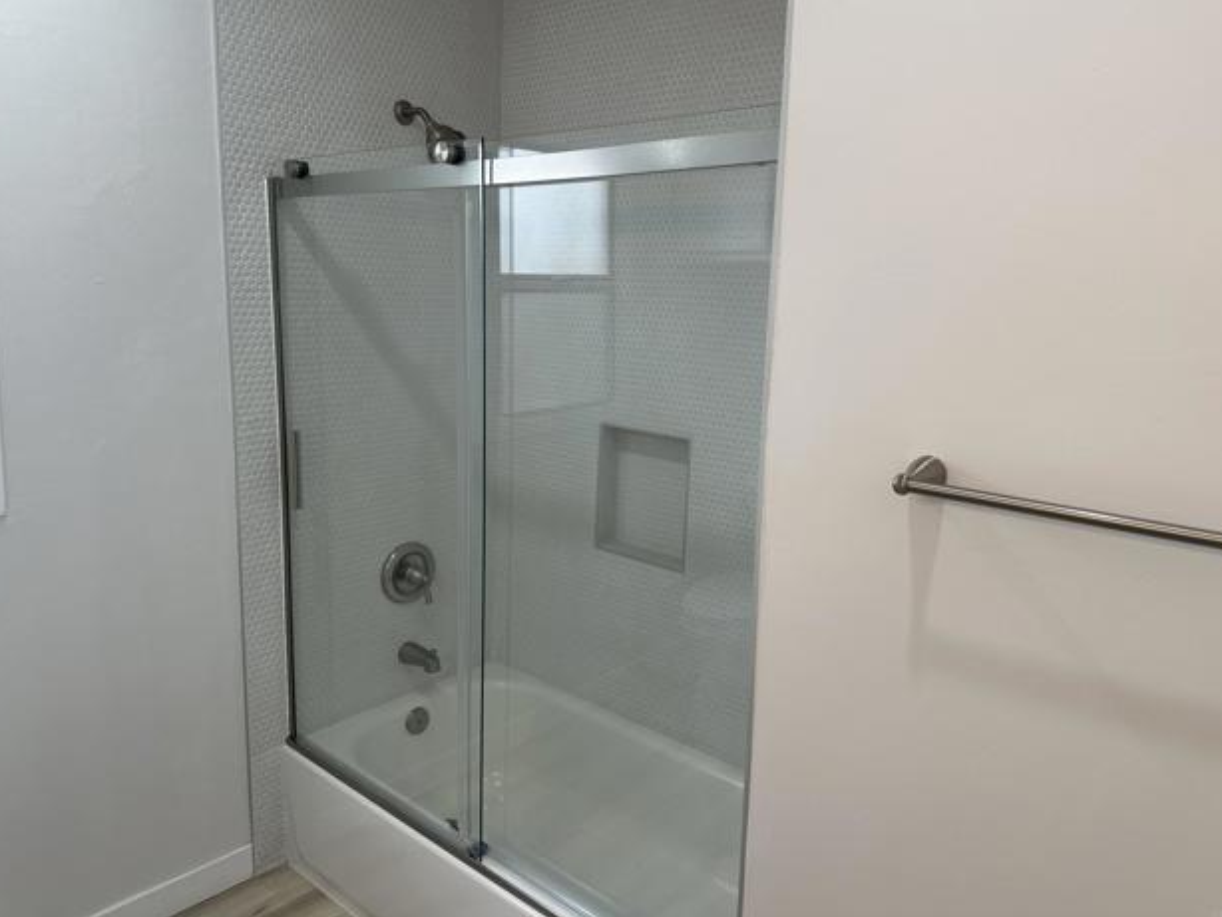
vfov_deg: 54.9
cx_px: 615
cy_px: 444
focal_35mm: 25
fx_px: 883
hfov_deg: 69.4
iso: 64
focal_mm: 6.86
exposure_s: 1/120
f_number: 1.78
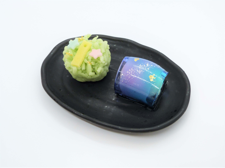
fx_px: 318
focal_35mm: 49
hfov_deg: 38.9
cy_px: 84
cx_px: 112
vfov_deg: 29.7
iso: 160
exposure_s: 1/60
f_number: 3.2
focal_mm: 8.7
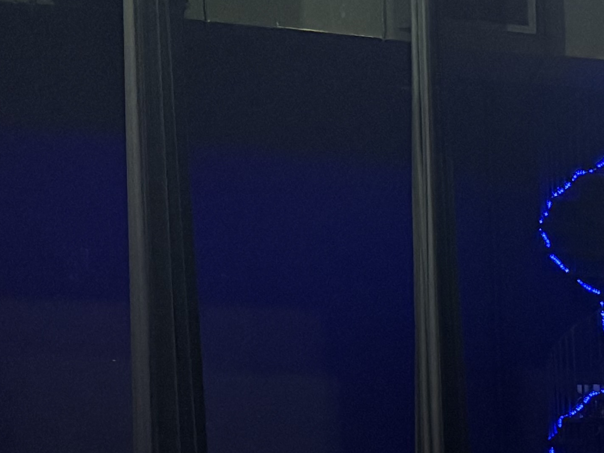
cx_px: 1114
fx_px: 1675
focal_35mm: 96
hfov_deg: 16.7
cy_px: 626
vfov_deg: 14.6
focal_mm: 6.76
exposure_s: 1/40
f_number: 1.78
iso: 640
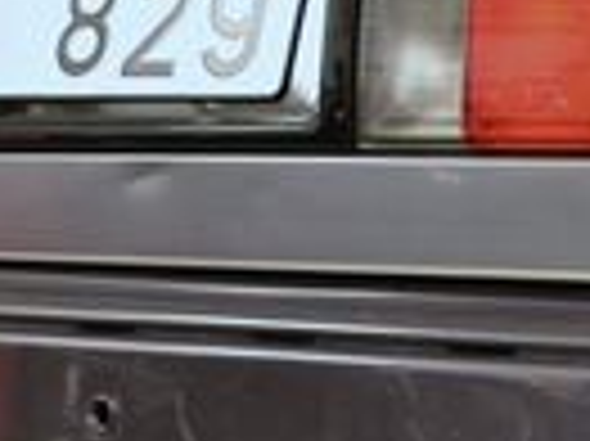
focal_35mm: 141
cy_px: 425
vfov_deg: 10.4
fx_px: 2401
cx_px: 640
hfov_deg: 13.7
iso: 100
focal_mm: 20
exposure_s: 1/2.5
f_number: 3.8
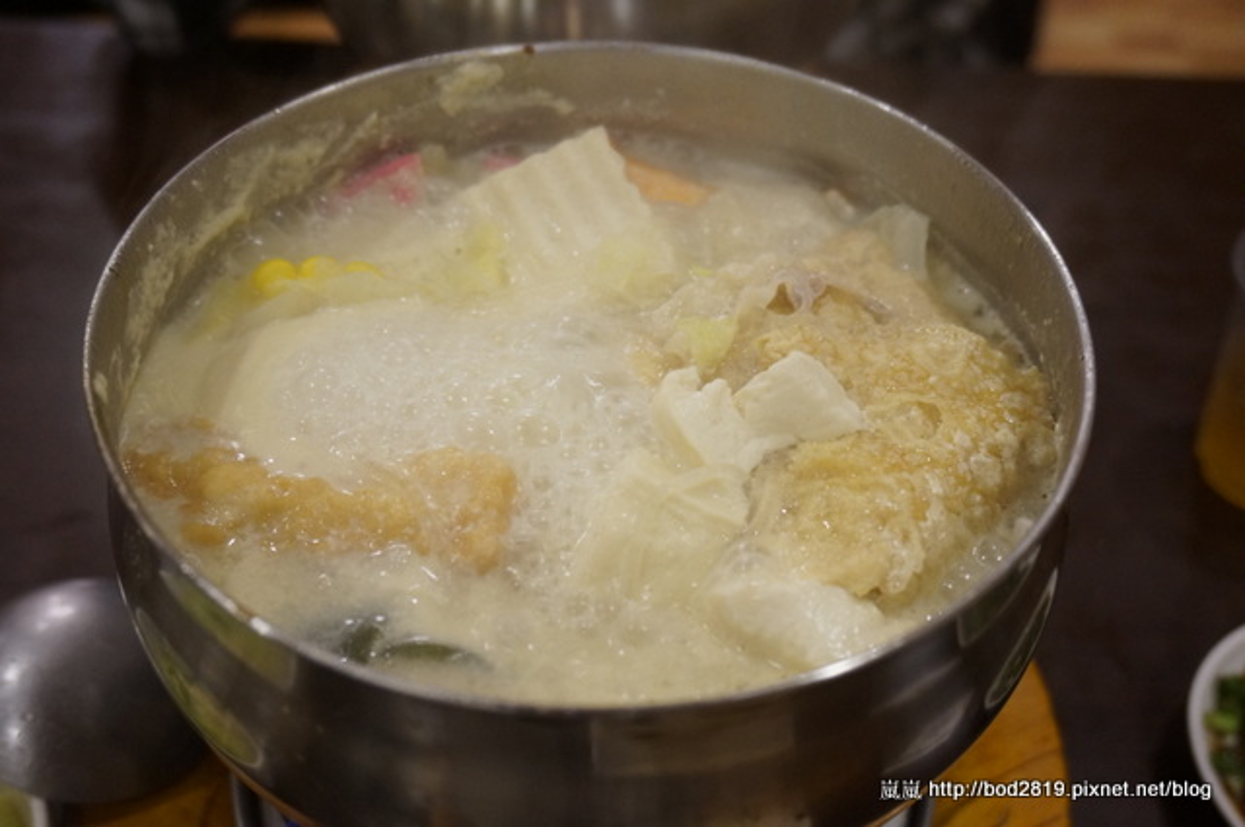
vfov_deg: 35.4
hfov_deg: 51.3
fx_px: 1295
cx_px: 622
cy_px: 414
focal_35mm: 38
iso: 1600
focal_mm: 25
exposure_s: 1/60
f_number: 4.5
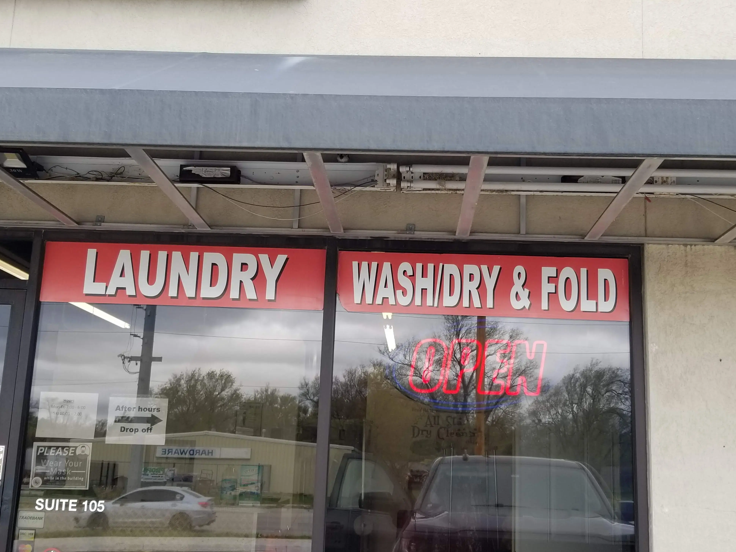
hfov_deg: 65.3
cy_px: 285
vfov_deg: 51.3
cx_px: 355
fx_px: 574
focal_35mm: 27
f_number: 1.7
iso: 50
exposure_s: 1/295
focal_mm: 4.25
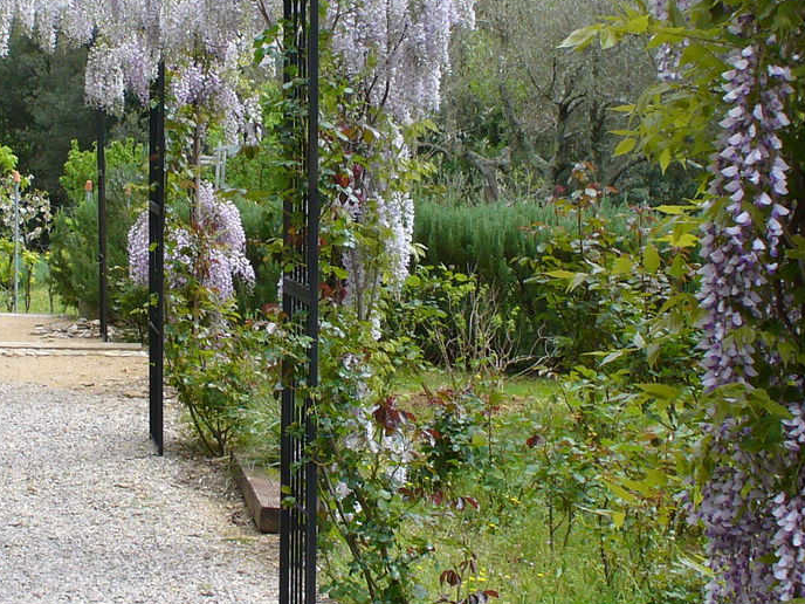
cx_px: 293
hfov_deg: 22.7
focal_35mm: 86
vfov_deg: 17.1
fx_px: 2000
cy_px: 198
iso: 80
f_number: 5.6
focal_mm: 6.1
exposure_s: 1/125
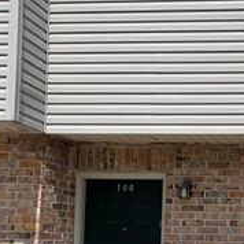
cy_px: 205
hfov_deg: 19.1
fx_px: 686
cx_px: 285
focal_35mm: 86
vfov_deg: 19.9
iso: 32
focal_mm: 4.2
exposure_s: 1/5051
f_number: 1.6
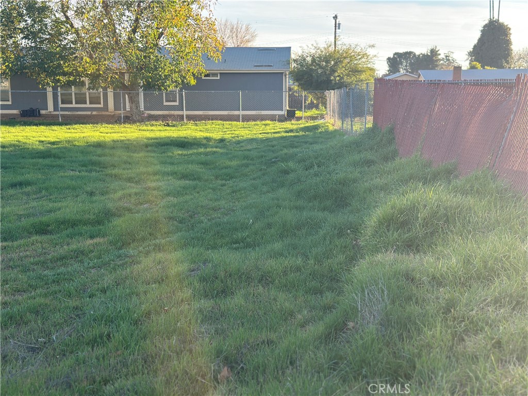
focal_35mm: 48
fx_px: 732
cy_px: 198
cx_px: 264
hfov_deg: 39.7
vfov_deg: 30.3
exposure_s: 1/646
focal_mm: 6.86
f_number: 1.78
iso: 80
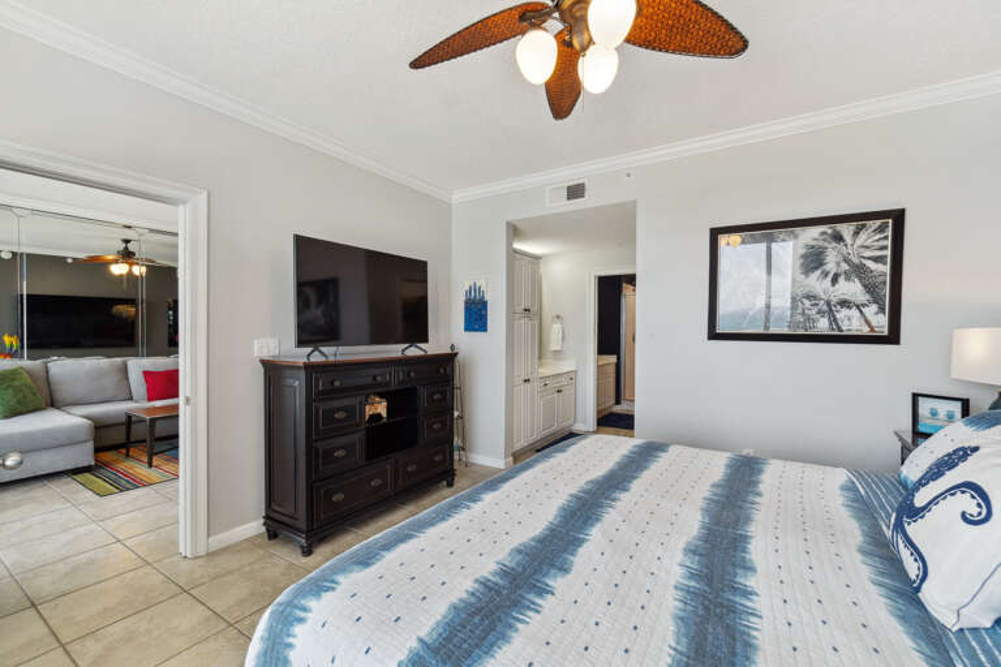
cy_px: 334
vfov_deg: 77.3
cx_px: 500
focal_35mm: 15
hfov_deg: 100.4
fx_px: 417
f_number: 7.1
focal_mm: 10
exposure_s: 1/50
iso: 400
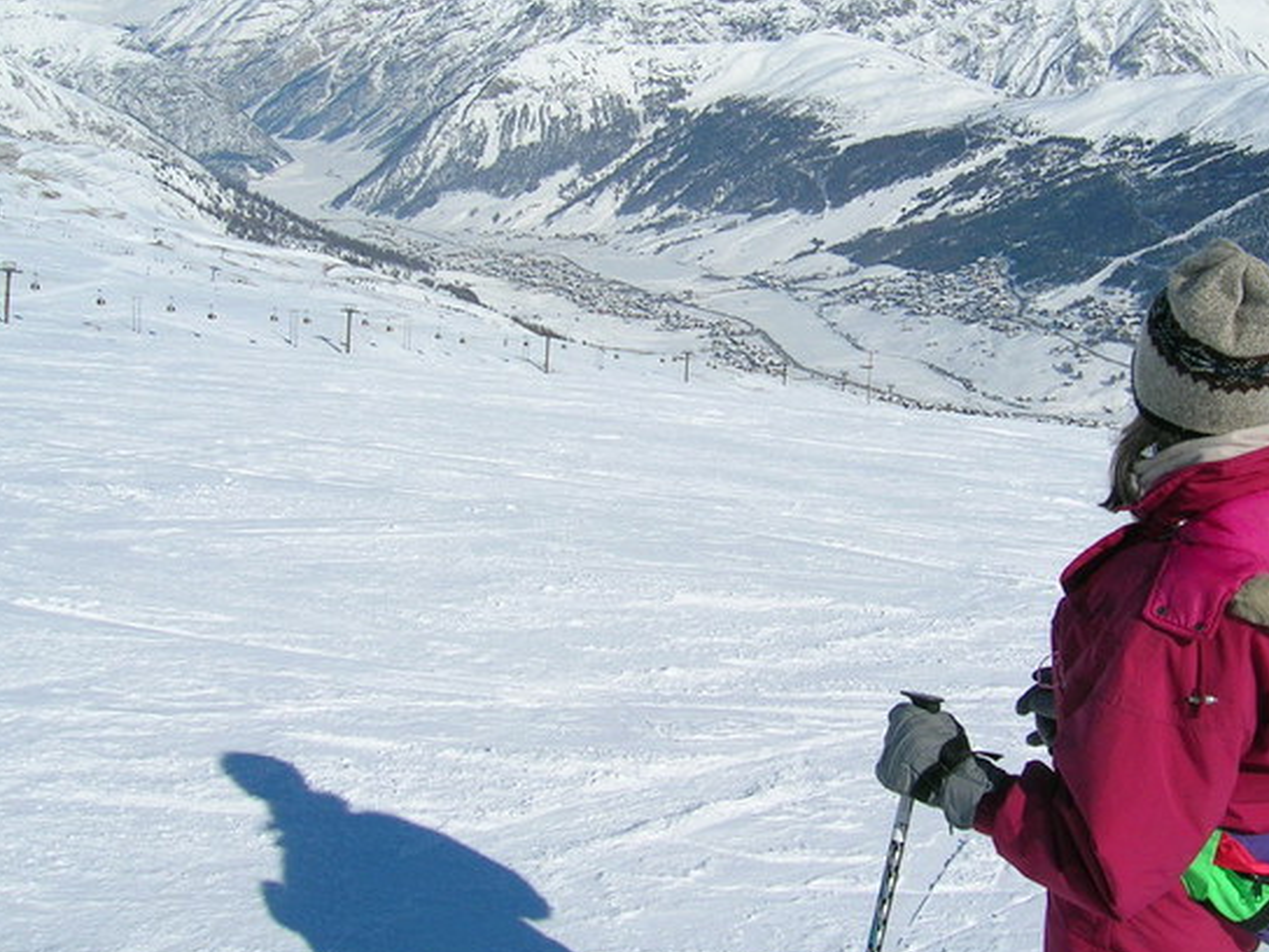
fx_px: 1650
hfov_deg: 42.0
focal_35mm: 45
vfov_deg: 32.2
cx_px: 728
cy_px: 440
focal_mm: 5.4
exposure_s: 1/1100
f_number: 4.8
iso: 50
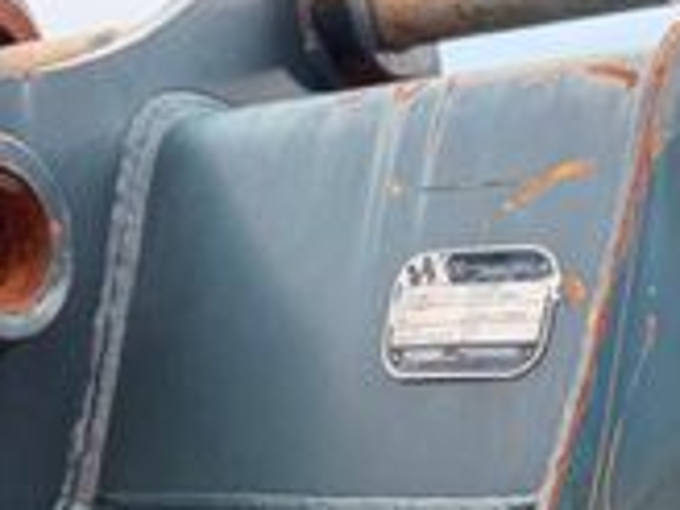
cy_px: 821
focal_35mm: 88
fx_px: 1729
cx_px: 410
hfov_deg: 22.2
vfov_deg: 15.2
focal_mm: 6.76
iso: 160
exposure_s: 1/210
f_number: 1.78
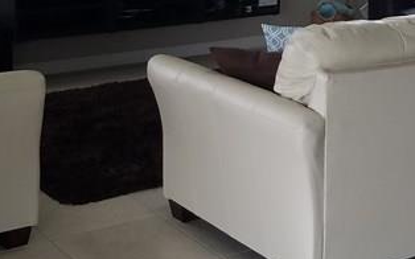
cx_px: 271
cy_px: -22
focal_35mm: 90
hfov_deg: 23.0
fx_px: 1018
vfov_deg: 14.2
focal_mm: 4.2
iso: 64
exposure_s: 1/60
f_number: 1.7
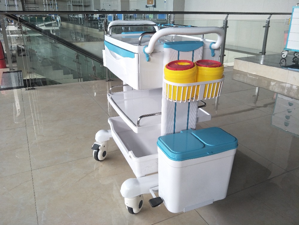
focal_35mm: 24
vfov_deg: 56.8
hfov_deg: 71.6
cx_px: 150
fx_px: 207
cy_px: 112
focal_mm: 4.1
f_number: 1.7
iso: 139
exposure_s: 1/50
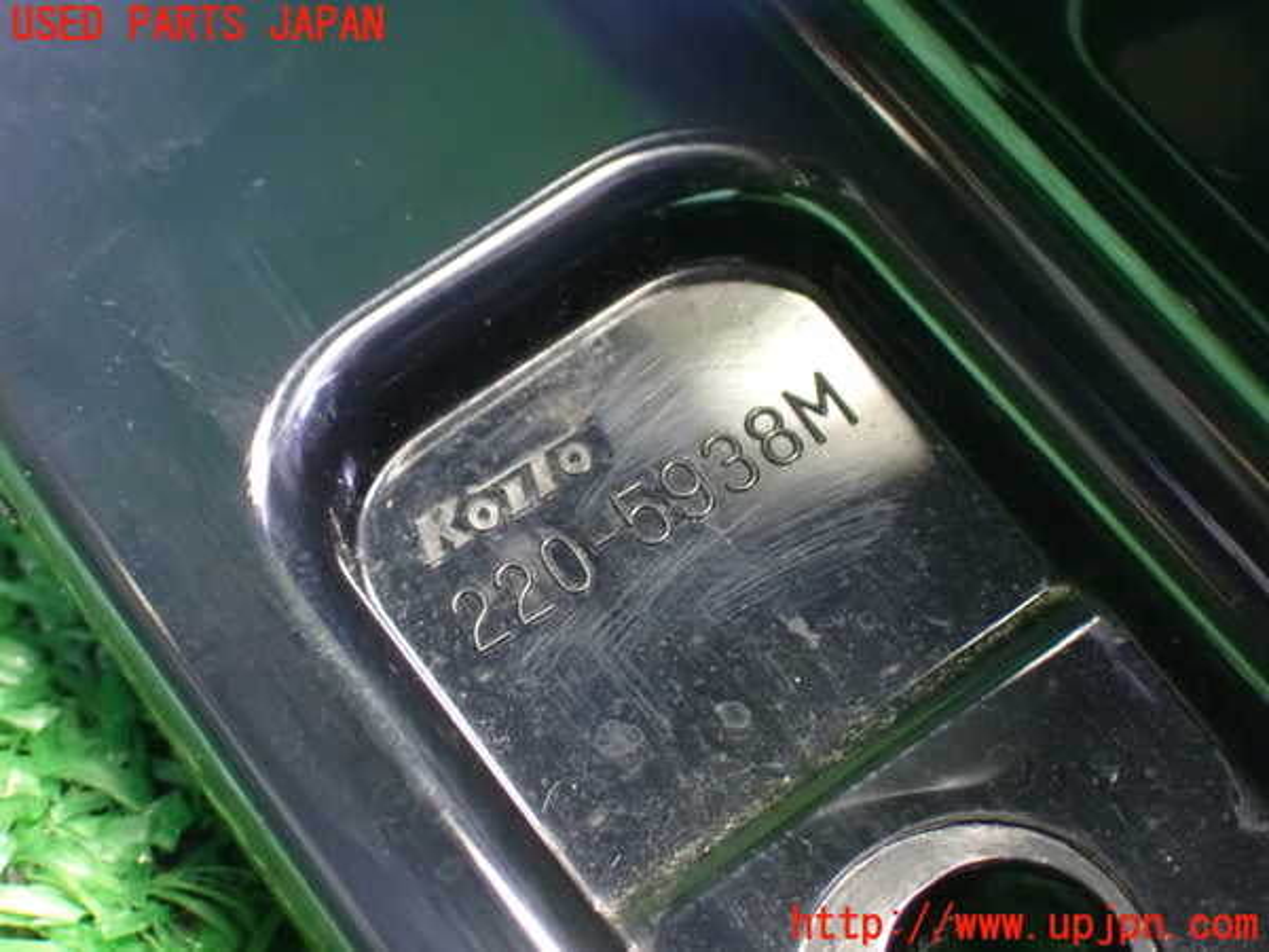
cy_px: 476
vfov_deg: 18.0
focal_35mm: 82
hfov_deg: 23.8
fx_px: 3006
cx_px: 634
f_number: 4.3
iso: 1600
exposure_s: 1/13
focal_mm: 14.62
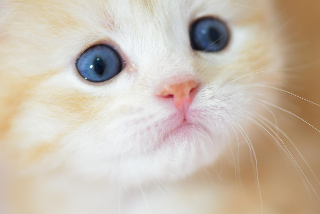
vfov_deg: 8.0
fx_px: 1520
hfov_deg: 12.0
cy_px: 121
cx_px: 152
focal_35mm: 171
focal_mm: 105
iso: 400
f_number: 3.5
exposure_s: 1/200
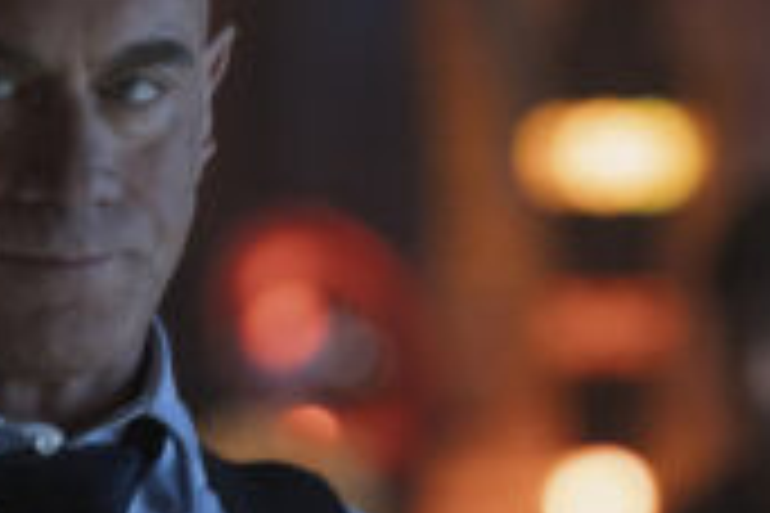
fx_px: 10480
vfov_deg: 2.8
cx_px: 86
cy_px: 369
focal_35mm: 490
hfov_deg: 4.2
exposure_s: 1/400
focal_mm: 200
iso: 8000
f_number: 4.5
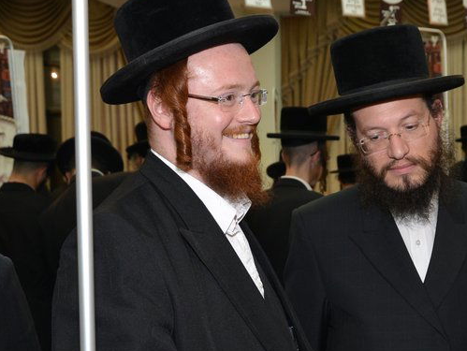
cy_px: 258
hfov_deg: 28.3
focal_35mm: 67
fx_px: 905
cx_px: 379
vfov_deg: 21.8
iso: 800
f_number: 5
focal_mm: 29
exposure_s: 1/125
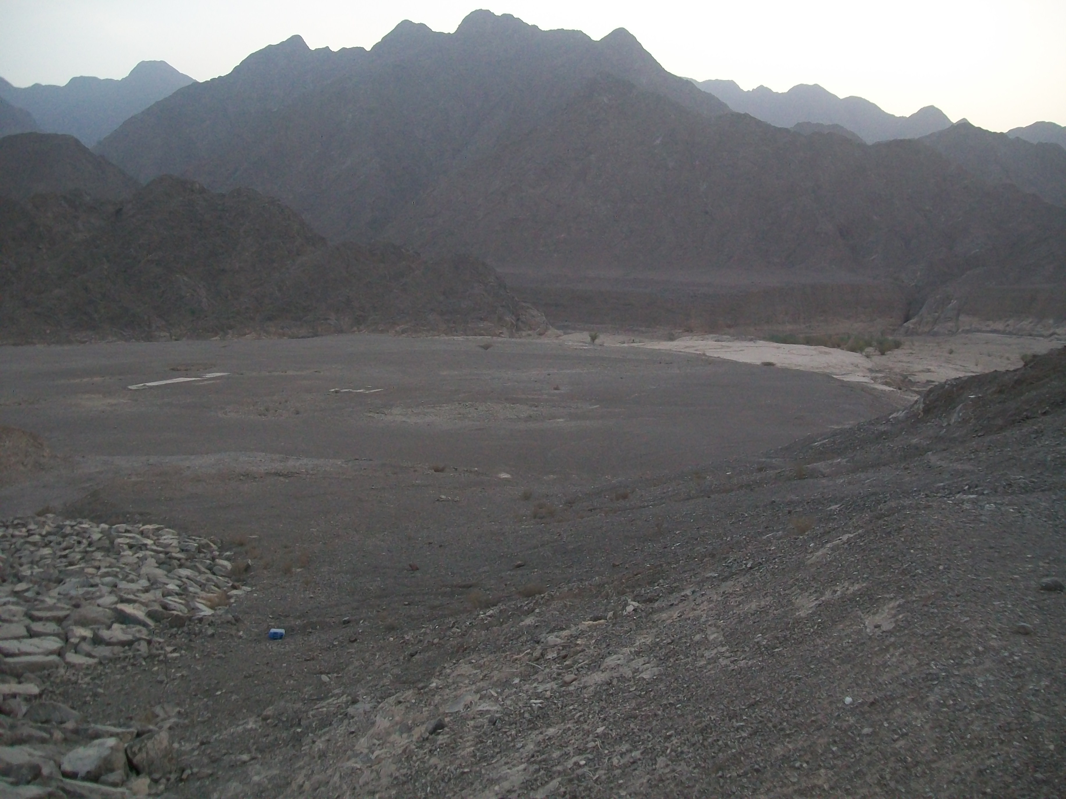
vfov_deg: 41.8
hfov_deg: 54.0
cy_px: 400
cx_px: 533
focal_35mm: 34
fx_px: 1047
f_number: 2.7
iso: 160
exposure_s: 1/60
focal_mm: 6.1
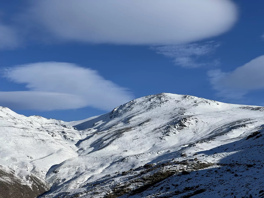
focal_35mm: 77
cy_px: 99
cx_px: 132
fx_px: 587
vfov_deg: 19.1
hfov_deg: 25.3
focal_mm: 9
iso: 32
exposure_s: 1/1531
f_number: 2.8
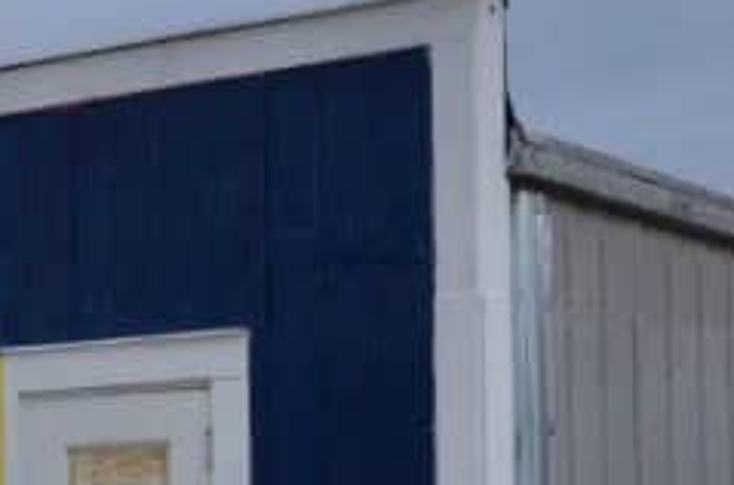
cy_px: 715
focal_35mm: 135
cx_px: 18
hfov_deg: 15.0
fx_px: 2748
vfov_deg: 9.8
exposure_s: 1/5000
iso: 500
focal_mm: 21
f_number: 3.8
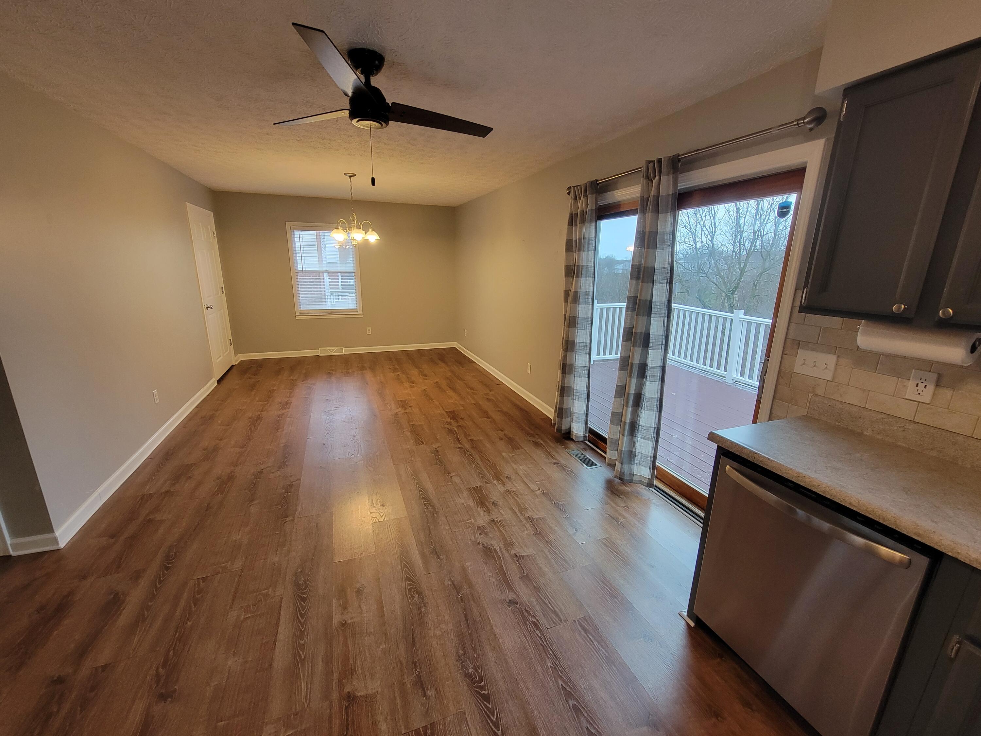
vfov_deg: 89.9
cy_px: 368
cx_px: 490
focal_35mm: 13
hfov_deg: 106.2
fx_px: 368
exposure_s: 1/60
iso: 250
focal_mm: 2.2
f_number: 2.2
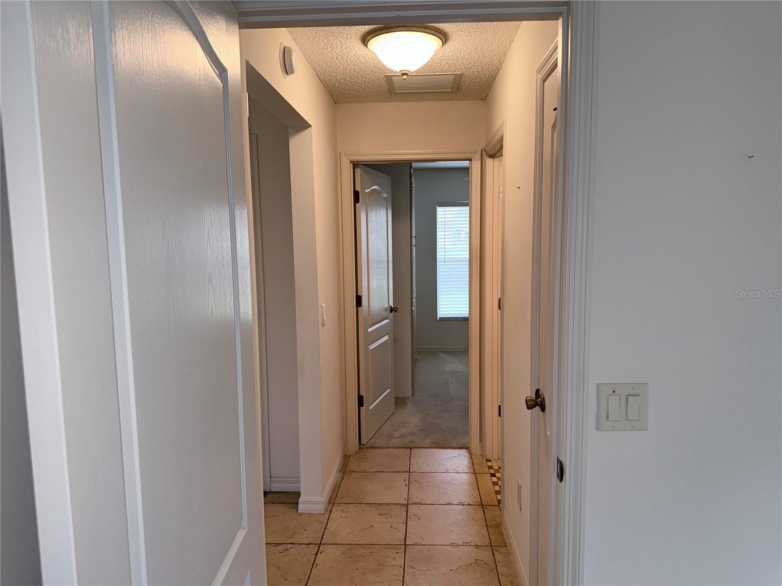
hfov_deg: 71.6
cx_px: 391
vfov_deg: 56.8
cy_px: 293
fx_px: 542
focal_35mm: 24
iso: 80
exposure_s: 1/149
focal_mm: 6.76
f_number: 1.78
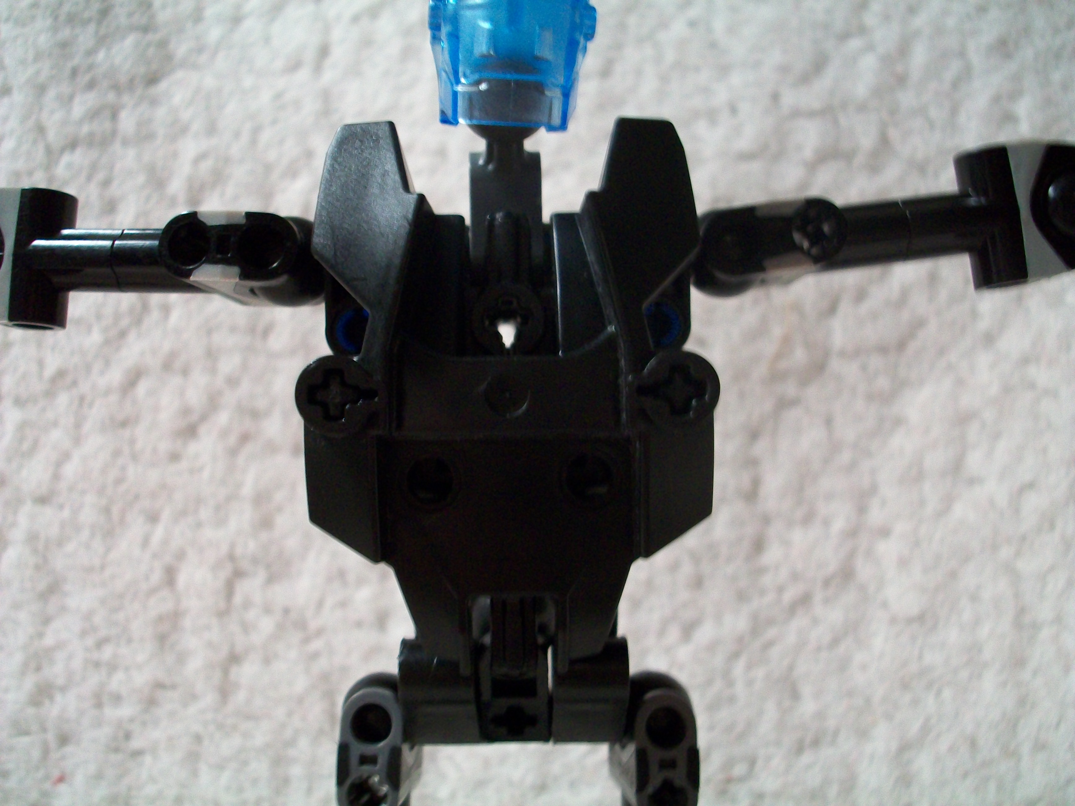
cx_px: 538
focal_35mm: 34
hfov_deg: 54.0
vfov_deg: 41.8
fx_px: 1056
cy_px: 403
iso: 160
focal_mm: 5.7
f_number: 2.8
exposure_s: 1/10
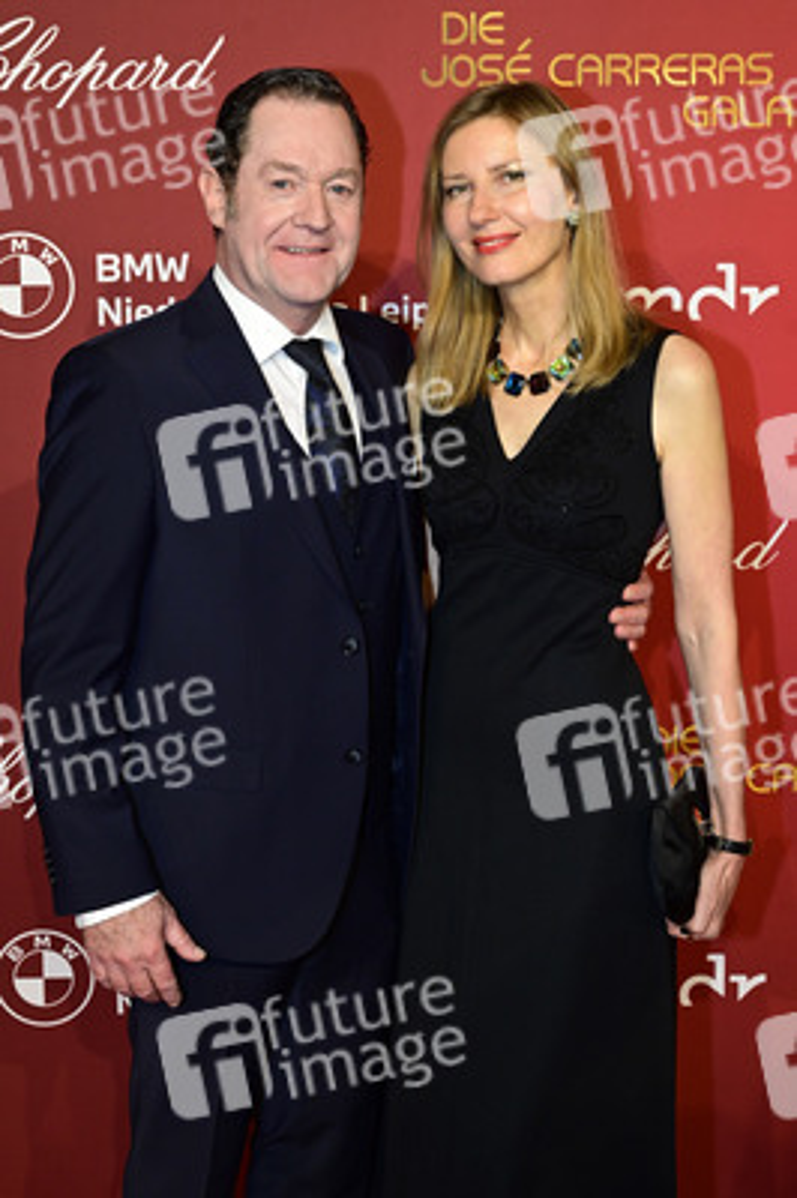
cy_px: 599
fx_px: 1630
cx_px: 398
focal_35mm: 49
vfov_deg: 40.4
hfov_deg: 27.5
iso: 1600
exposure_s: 1/200
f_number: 7.1
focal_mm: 49
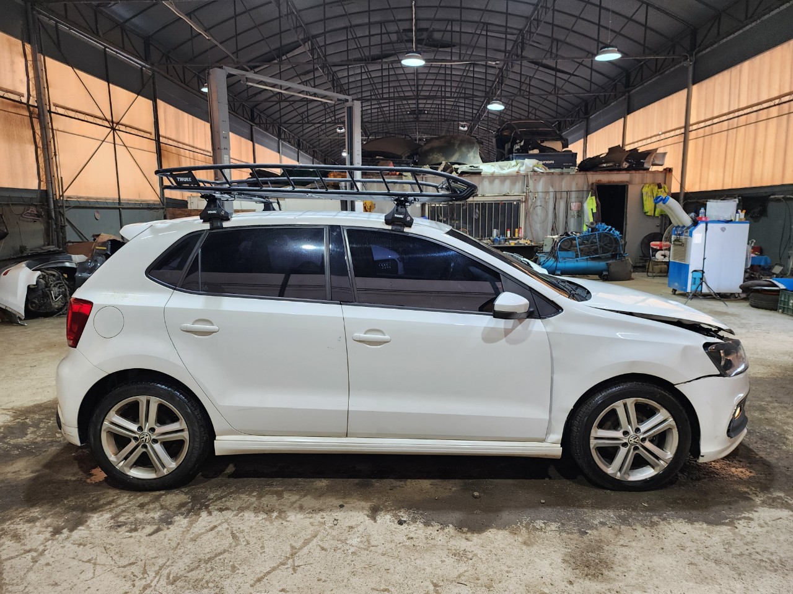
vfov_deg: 58.9
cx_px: 396
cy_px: 297
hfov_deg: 73.9
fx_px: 527
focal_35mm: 23
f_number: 1.8
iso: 160
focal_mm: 6.4
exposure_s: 1/120
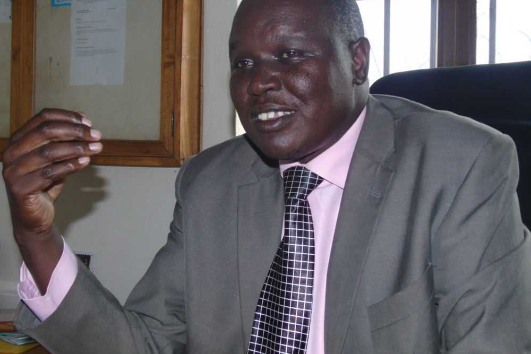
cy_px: 165
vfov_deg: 27.5
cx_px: 264
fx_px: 723
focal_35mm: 49
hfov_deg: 40.3
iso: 200
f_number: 4.1
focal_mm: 8.2
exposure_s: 1/50
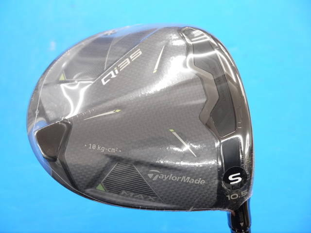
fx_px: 701
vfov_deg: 18.9
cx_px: 156
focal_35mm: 78
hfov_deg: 25.0
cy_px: 116
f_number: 5.5
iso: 800
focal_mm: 39
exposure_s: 1/80
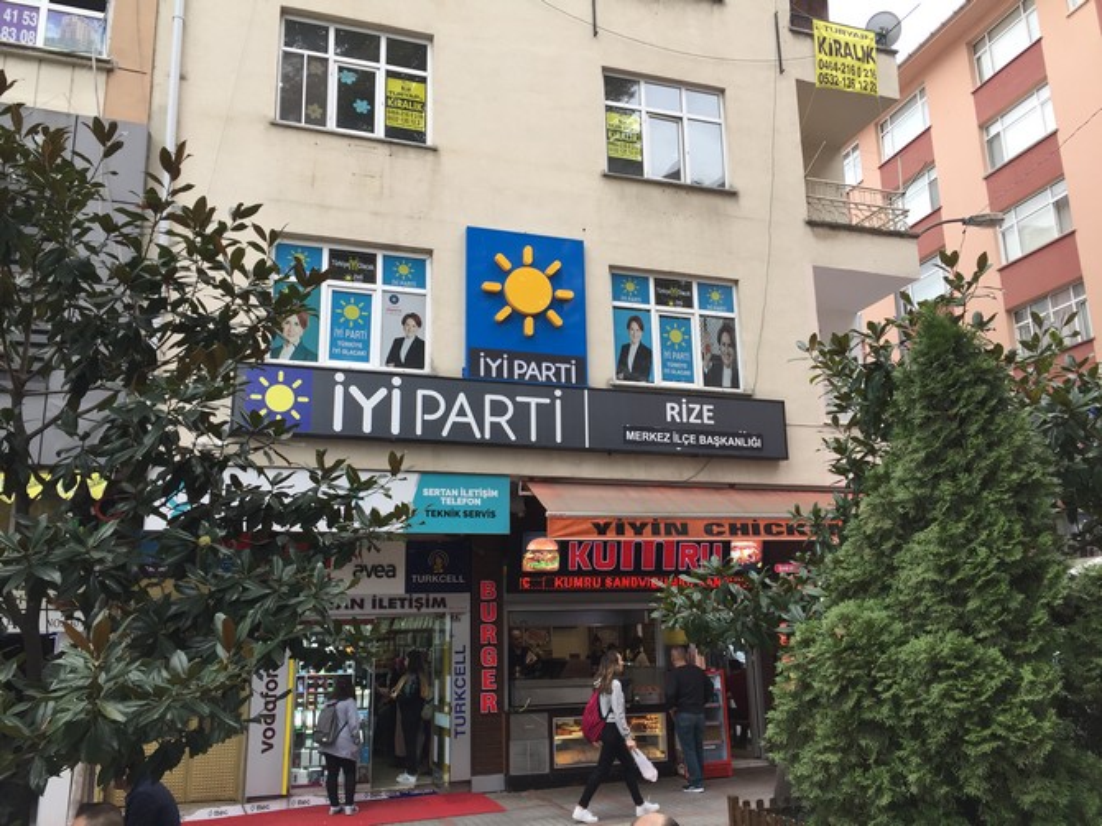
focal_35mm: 29
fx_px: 923
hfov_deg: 61.7
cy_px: 413
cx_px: 551
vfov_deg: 48.2
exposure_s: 1/100
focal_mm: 4.15
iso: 32
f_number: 2.2
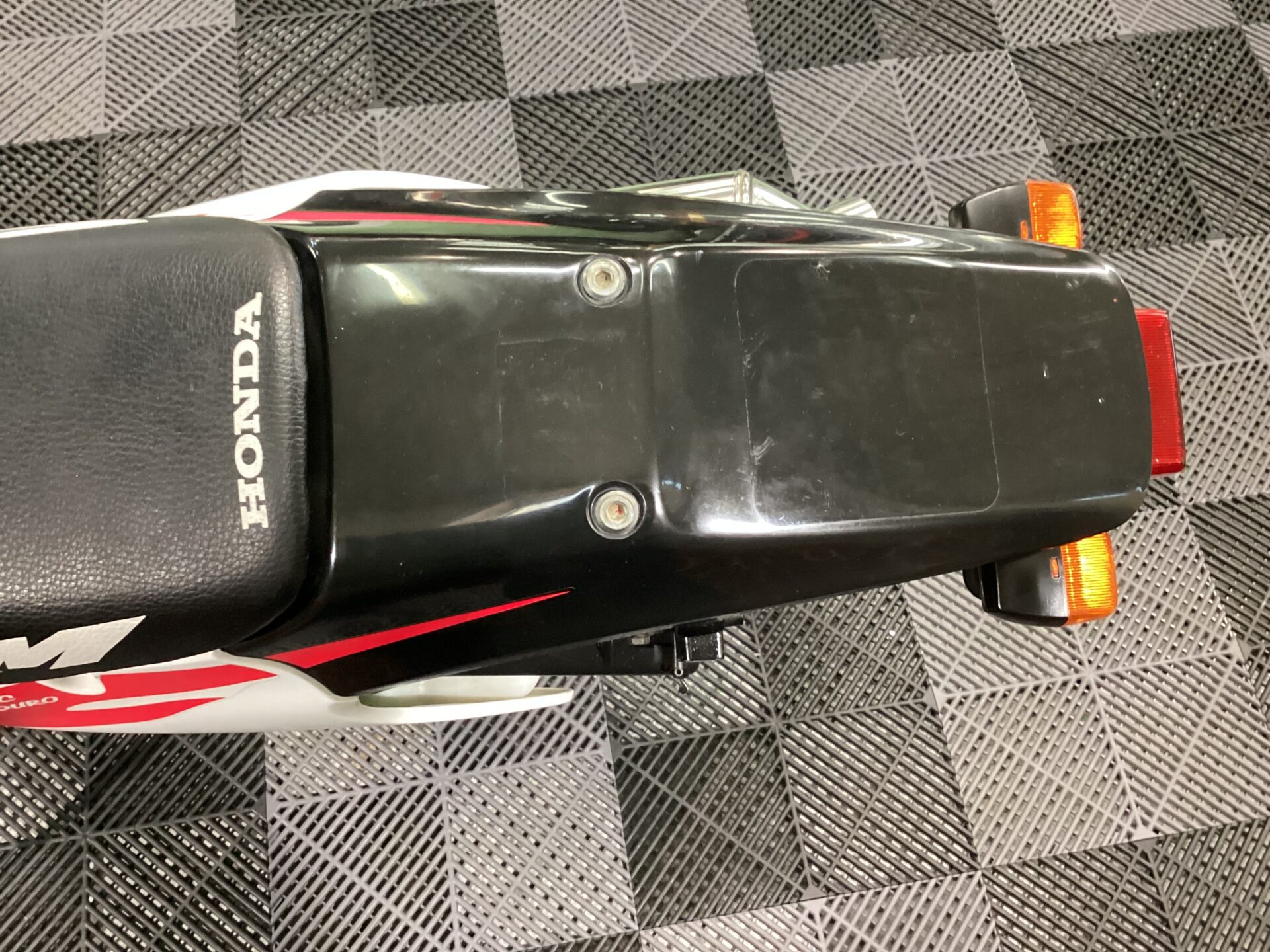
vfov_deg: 45.4
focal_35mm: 31
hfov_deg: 58.4
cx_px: 635
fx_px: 1137
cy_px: 476
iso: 320
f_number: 2.4
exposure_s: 1/40
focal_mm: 3.3
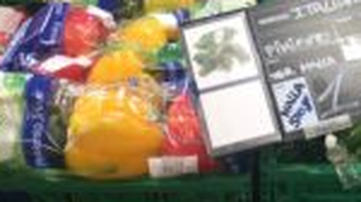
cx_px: 255
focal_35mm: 74
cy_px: 28
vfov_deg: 16.1
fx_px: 708
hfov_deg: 28.3
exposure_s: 1/50
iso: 40
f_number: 2.2
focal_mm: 4.15
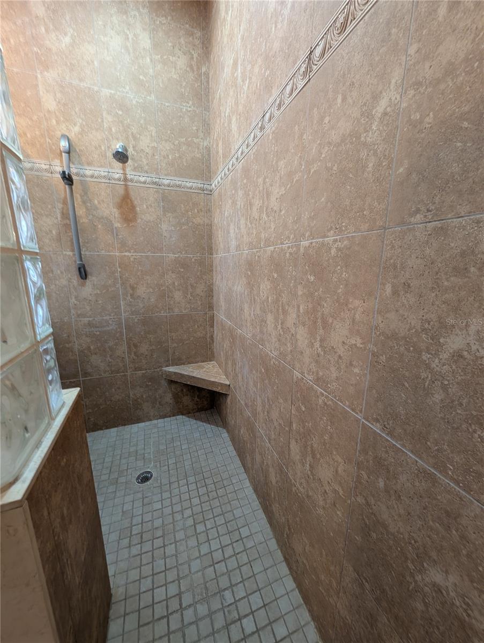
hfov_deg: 94.6
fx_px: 223
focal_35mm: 12
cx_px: 242
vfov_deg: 110.5
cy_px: 322
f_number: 1.7
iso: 98
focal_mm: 2.02
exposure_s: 1/24
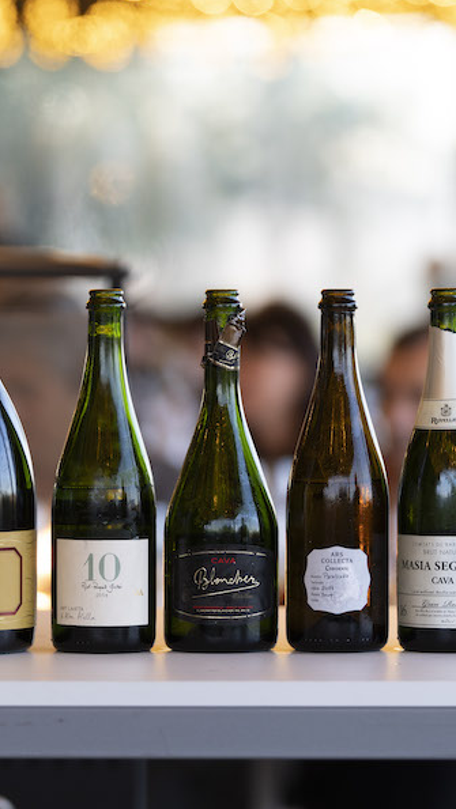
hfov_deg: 6.1
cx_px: 88
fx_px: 4253
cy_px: 405
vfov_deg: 10.9
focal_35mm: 198
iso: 800
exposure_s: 1/250
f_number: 2.8
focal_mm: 125
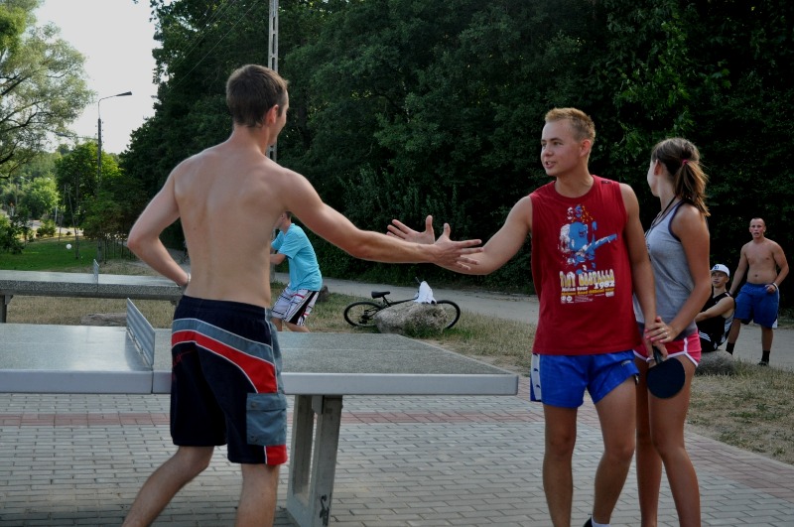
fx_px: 991
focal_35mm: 45
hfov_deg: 43.7
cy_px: 264
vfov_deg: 29.8
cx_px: 397
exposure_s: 1/1000
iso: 800
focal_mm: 30
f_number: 4.5
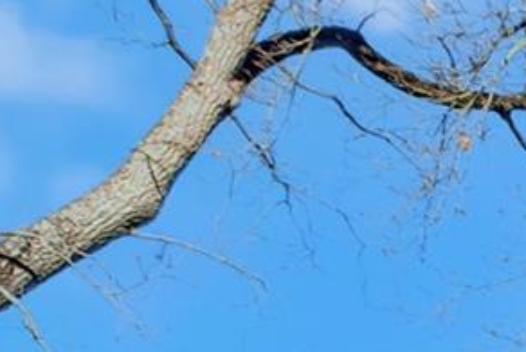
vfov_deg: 8.2
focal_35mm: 136
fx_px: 1995
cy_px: 1134
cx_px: 1805
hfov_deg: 9.5
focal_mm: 13
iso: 200
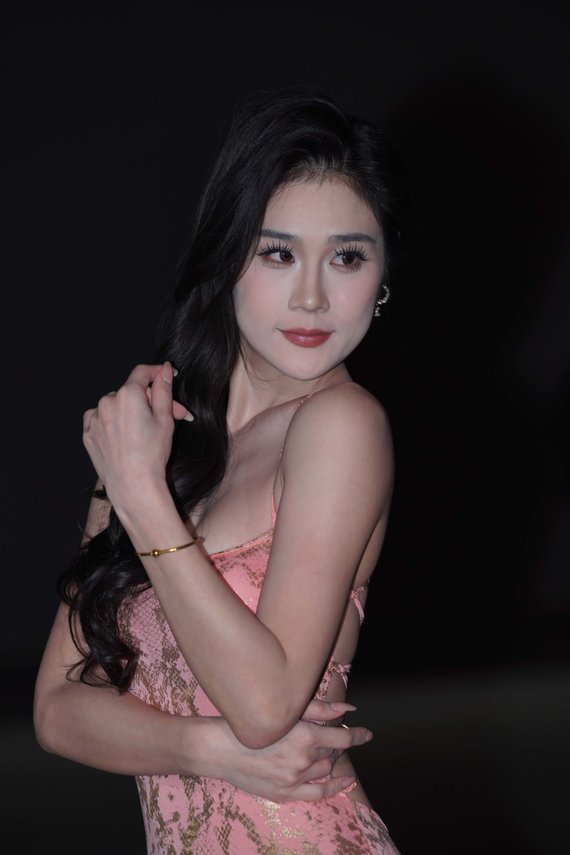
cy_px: 428
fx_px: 4678
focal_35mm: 197
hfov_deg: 7.0
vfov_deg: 10.4
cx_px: 285
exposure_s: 1/200
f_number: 5
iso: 320
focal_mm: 197
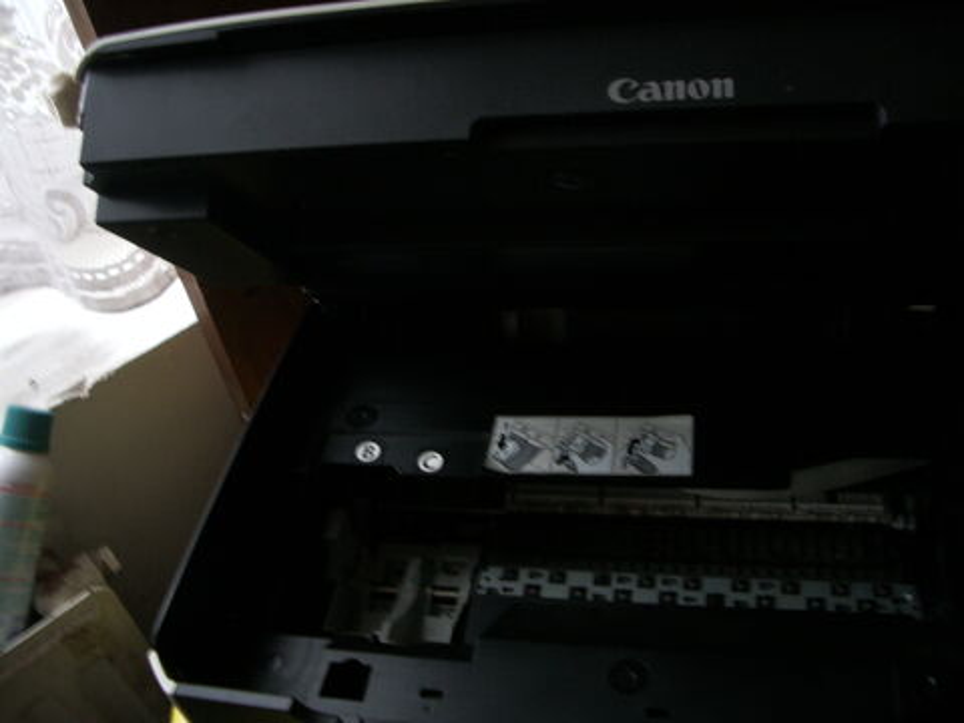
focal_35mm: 35
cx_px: 482
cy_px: 362
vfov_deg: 40.7
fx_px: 975
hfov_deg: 52.6
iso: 200
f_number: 2.6
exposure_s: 1/15
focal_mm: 5.8
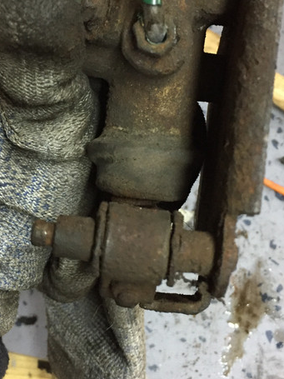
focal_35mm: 51
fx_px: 558
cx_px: 111
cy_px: 172
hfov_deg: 28.5
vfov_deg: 37.5
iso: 250
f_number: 2.2
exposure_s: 1/17
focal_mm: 4.15
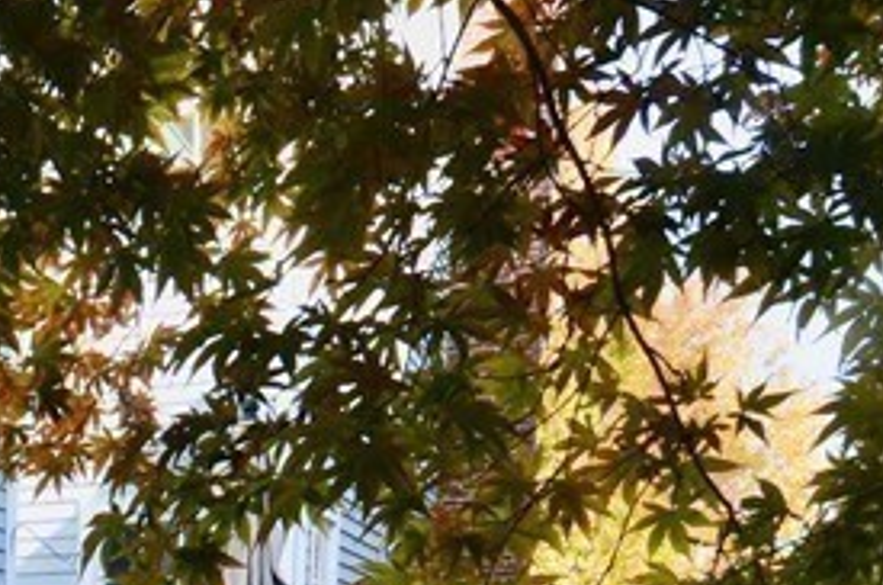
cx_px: -369
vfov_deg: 17.1
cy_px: 1003
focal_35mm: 67
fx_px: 1640
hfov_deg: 24.7
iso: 400
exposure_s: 1/200
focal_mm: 12
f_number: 10
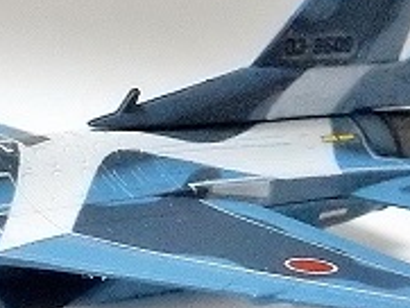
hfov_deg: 8.5
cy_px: 198
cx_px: -48
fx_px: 2750
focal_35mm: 232
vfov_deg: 6.4
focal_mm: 10.7
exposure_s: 1/60
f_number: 4.5
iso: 3200
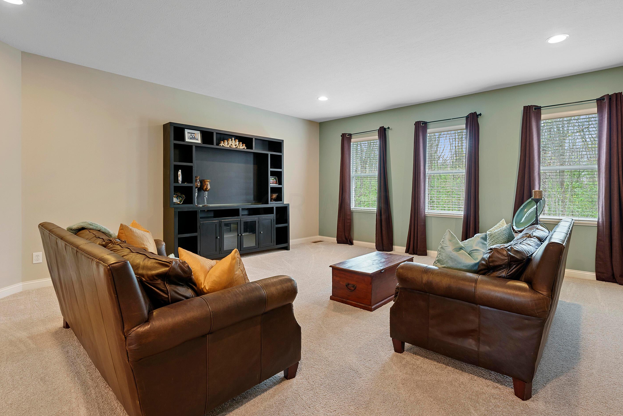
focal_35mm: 17
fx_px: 294
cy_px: 206
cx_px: 326
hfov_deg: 93.2
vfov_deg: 70.5
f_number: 9
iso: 640
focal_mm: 16
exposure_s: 1
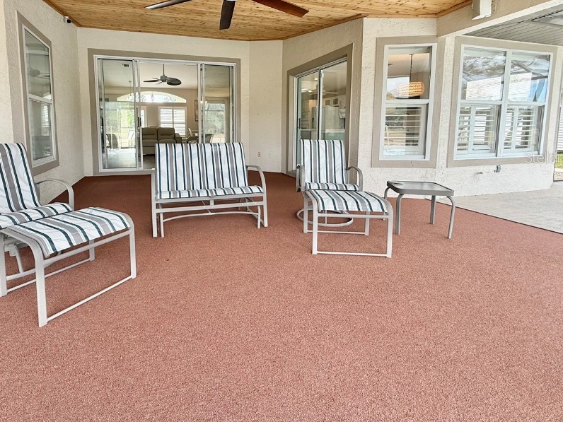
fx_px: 293
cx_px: 229
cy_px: 157
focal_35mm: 18
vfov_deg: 70.4
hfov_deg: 86.8
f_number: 2.2
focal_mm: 2.22
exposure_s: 1/99
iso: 80
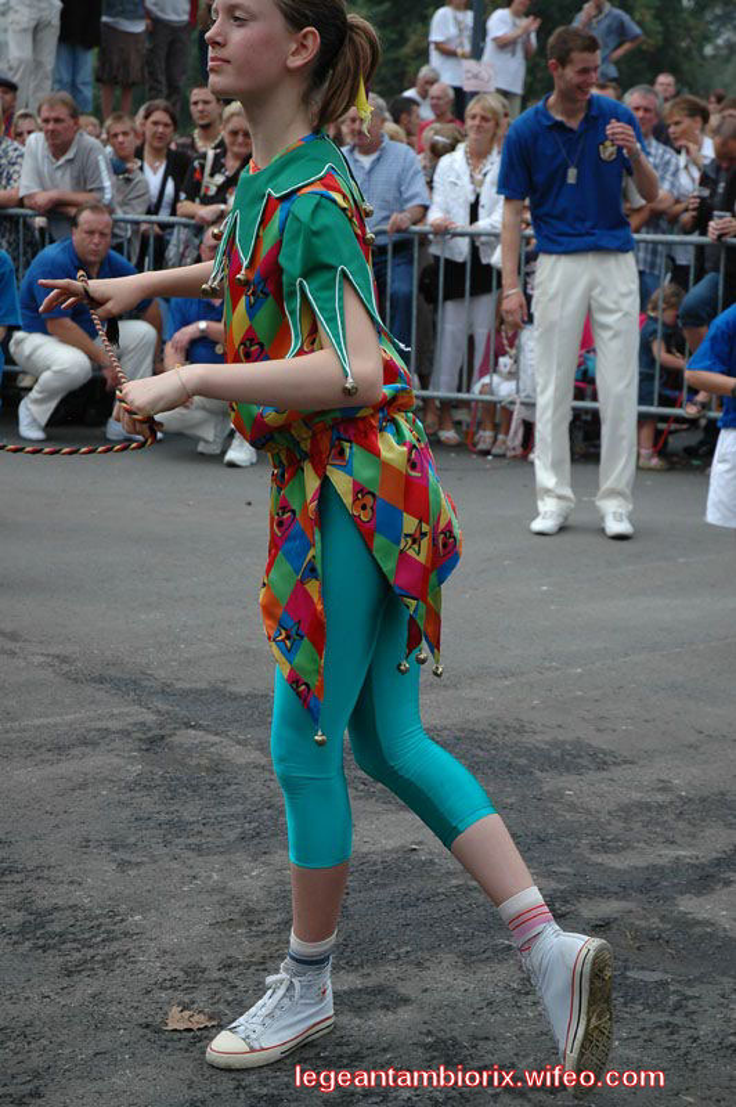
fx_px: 2212
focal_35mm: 72
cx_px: 368
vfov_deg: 28.1
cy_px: 554
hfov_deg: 18.9
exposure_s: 1/800
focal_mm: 48
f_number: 4.5
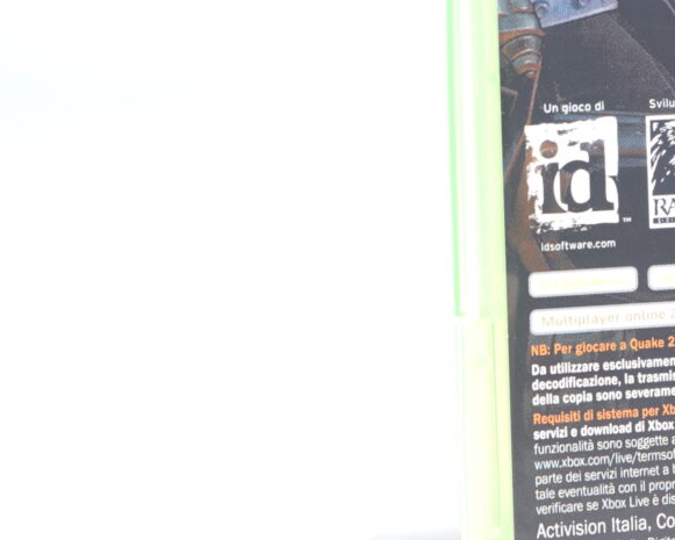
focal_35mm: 153
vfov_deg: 10.0
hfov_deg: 12.1
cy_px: -82
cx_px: 946
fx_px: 3057
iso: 64
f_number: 5
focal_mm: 37
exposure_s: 1/1.25
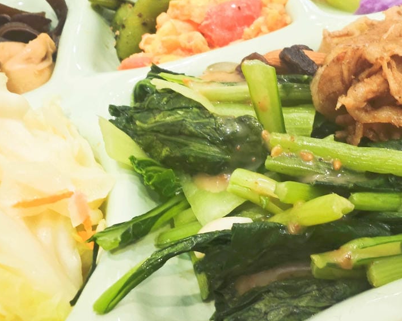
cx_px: 274
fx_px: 452
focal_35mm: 38
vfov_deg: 39.1
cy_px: 162
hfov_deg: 47.0
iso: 100
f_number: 1.8
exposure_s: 1/60
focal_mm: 2.03
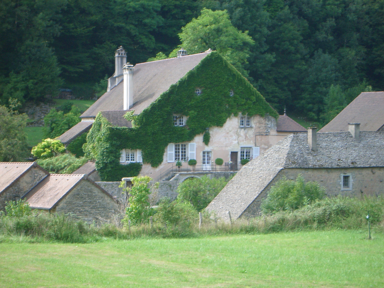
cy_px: 144
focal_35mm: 105
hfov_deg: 18.7
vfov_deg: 14.1
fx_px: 1165
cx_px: 192
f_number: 4.8
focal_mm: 17.4
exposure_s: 1/60
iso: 100
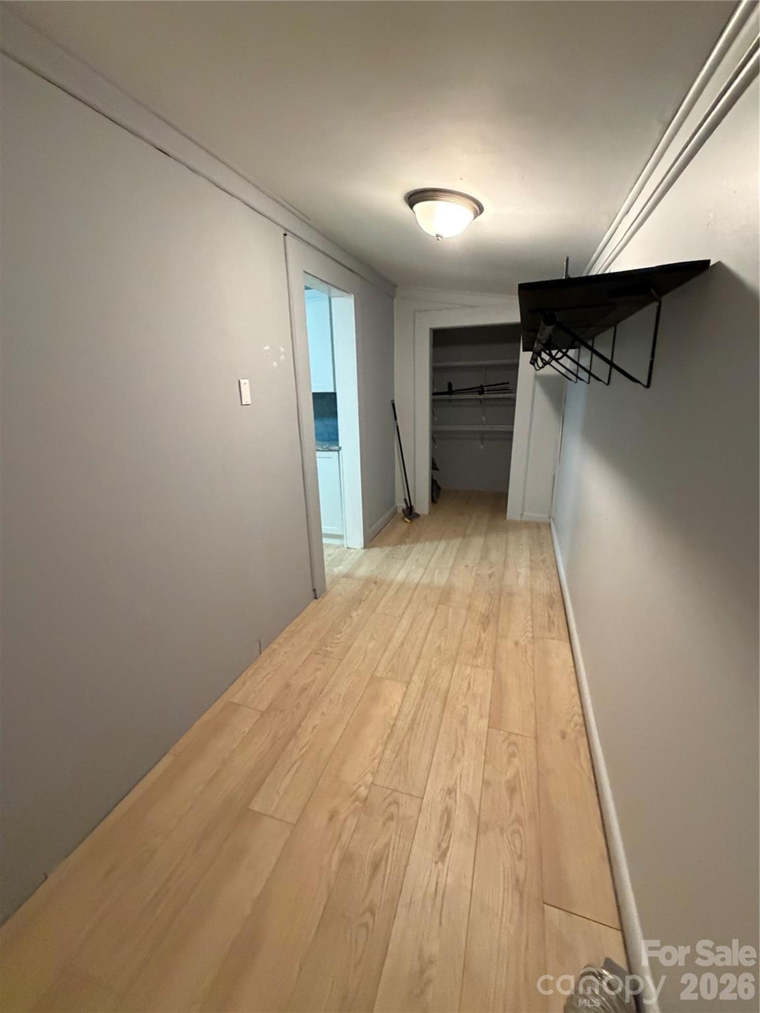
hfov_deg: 85.7
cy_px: 506
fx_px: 410
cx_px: 380
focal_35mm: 14
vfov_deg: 102.1
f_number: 2.2
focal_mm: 2.22
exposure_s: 1/60
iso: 800
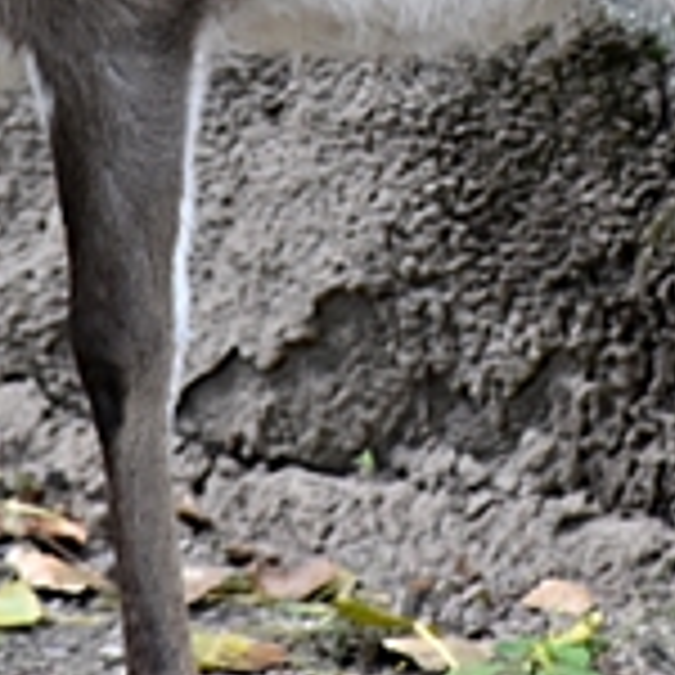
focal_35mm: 1217
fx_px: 26849
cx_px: 418
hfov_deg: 1.4
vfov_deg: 1.4
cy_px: -250
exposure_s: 1/125
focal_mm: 140
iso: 900
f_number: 5.6
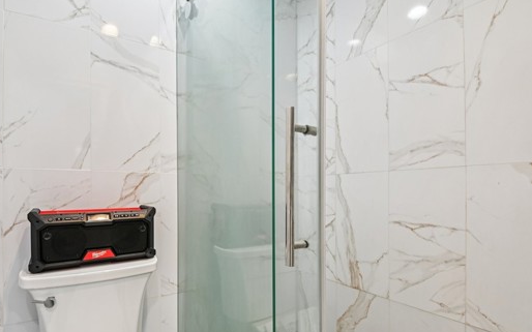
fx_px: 275
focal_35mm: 19
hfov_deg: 87.6
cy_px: 194
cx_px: 233
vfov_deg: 61.8
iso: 250
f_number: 8
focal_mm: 15
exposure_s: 1/8
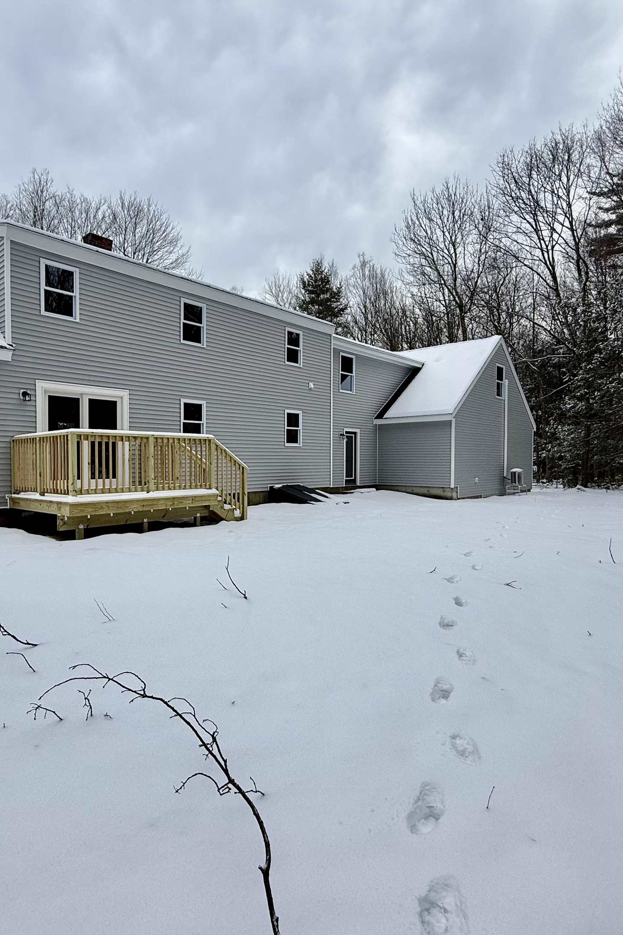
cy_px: 474
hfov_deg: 61.3
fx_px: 519
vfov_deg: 84.0
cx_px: 245
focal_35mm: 20
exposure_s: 1/363
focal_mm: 2.22
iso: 50
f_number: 2.2
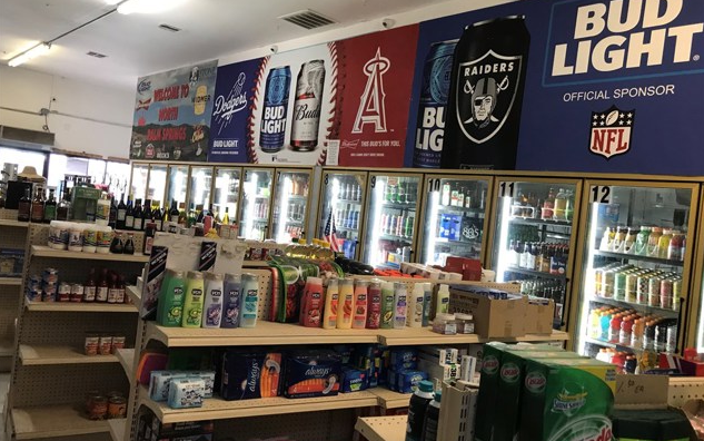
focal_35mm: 30
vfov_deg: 41.9
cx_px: 353
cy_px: 218
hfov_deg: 62.9
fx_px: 576
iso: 40
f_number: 1.8
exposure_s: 1/30
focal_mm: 3.99
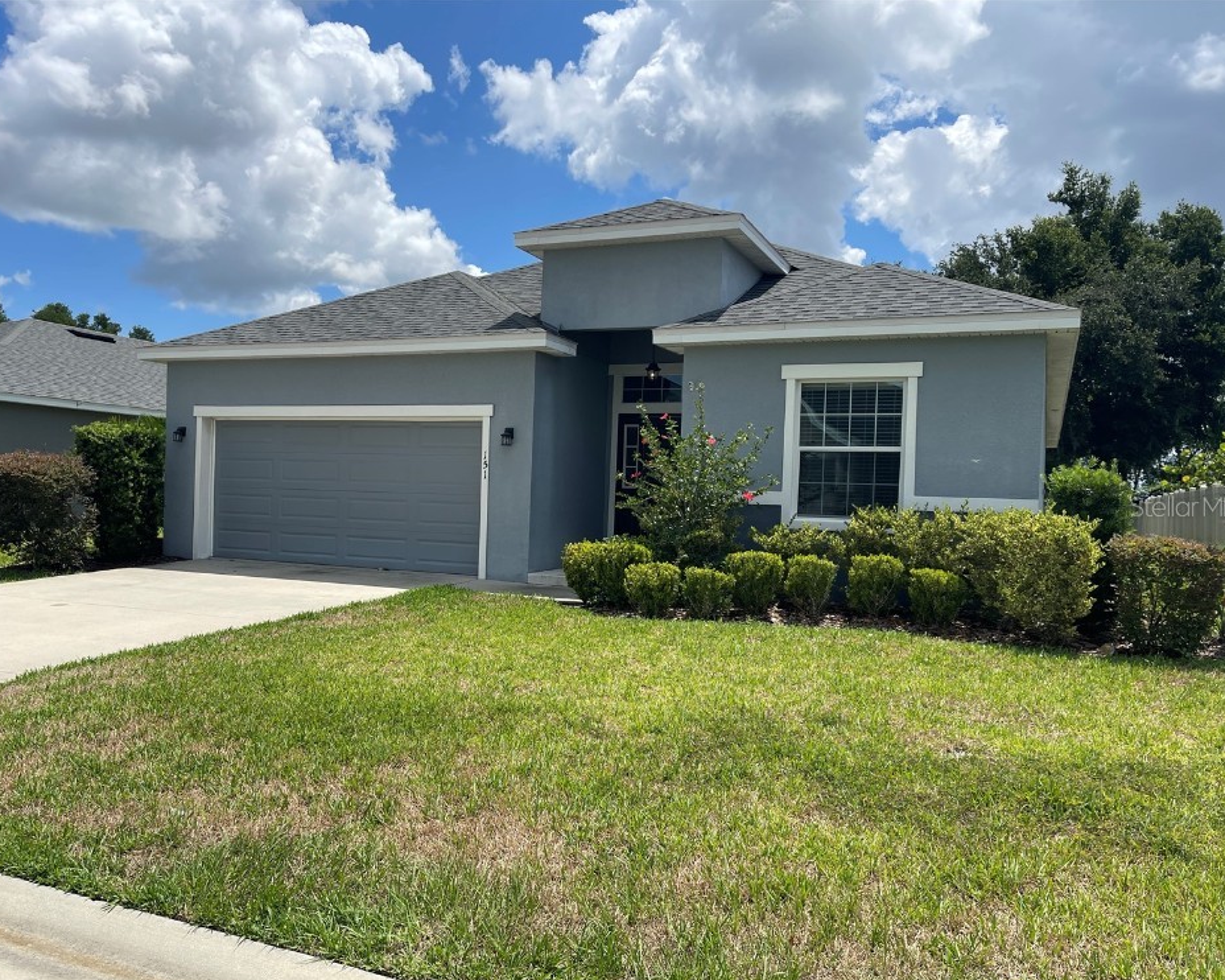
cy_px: 506
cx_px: 578
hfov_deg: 62.2
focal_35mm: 28
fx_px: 1015
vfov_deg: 51.5
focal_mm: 5.1
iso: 32
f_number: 1.6
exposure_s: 1/4525
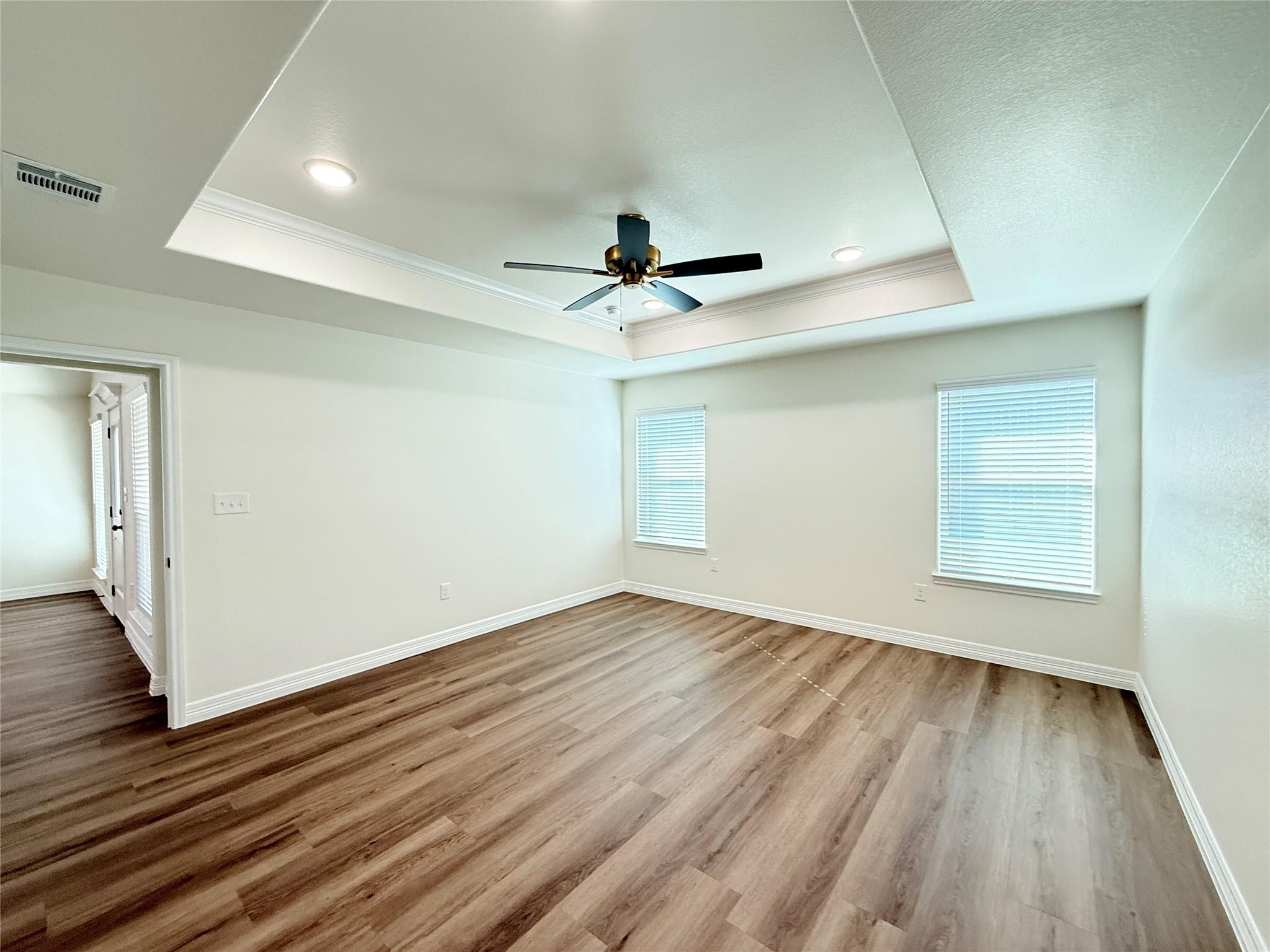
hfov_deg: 102.1
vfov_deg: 85.7
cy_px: 476
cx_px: 635
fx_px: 514
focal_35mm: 14
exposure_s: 1/120
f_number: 2.2
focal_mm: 2.22
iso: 250
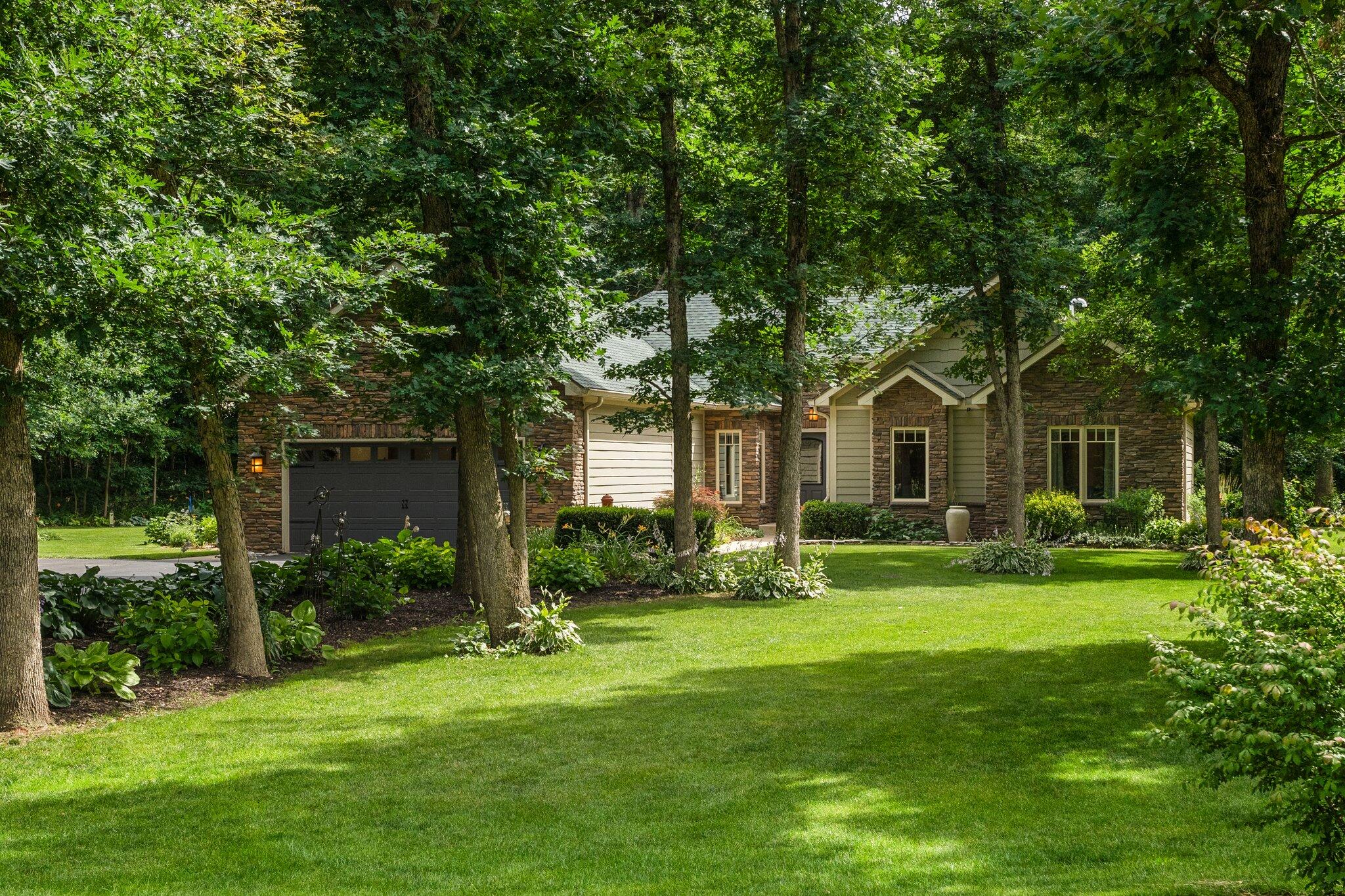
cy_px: 448
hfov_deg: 38.2
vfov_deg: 26.0
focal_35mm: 52
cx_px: 672
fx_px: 1942
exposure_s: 1/60
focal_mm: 35
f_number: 9
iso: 640
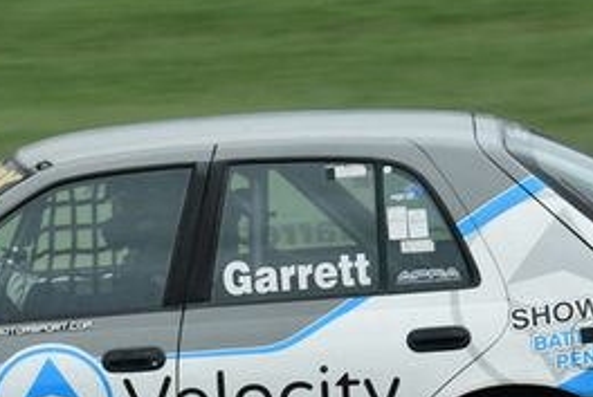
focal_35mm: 613
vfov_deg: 2.3
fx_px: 10106
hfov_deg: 3.4
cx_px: 40
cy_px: 141
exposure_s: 1/250
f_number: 11
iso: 500
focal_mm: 135
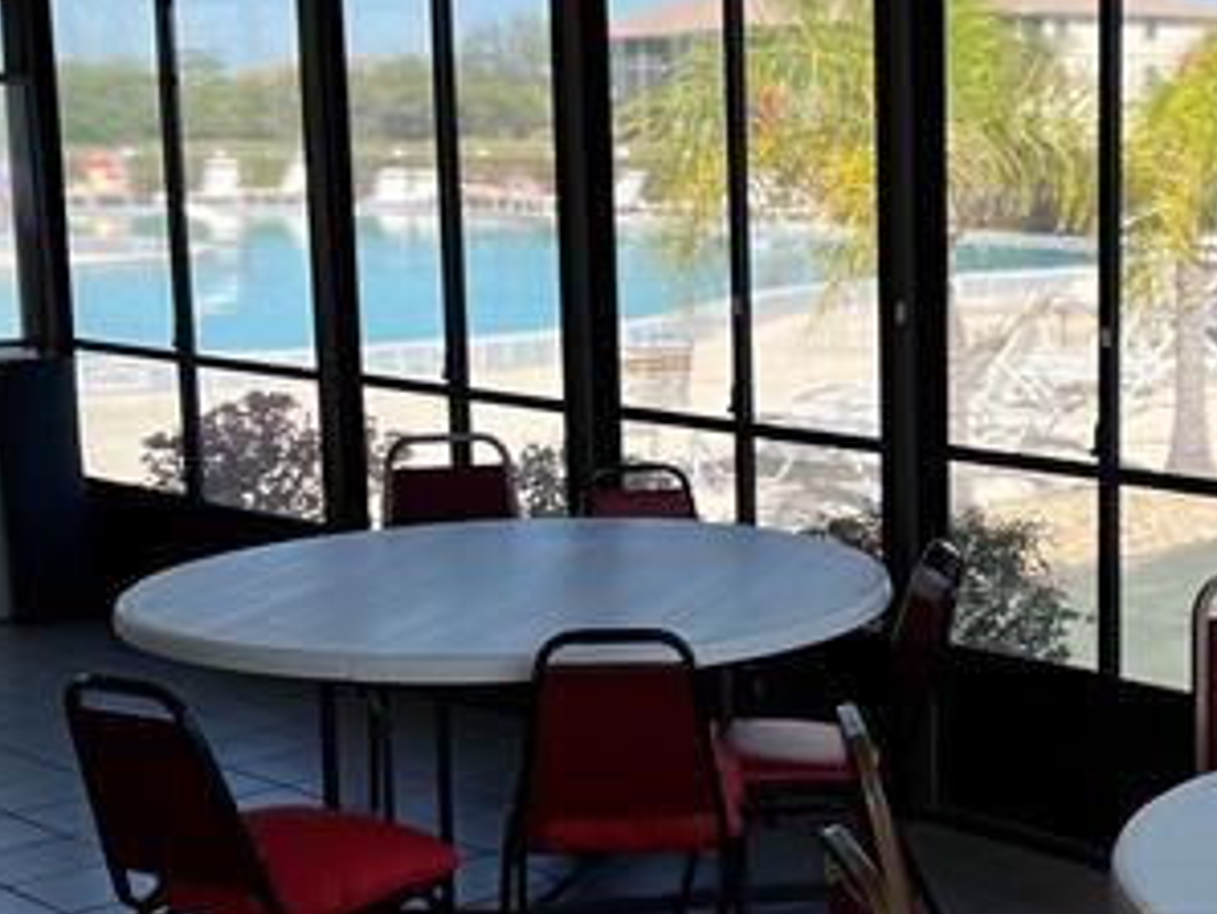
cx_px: 1086
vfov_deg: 22.0
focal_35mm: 67
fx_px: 2357
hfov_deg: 27.9
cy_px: 510
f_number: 1.5
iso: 50
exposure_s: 1/1224
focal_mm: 5.7
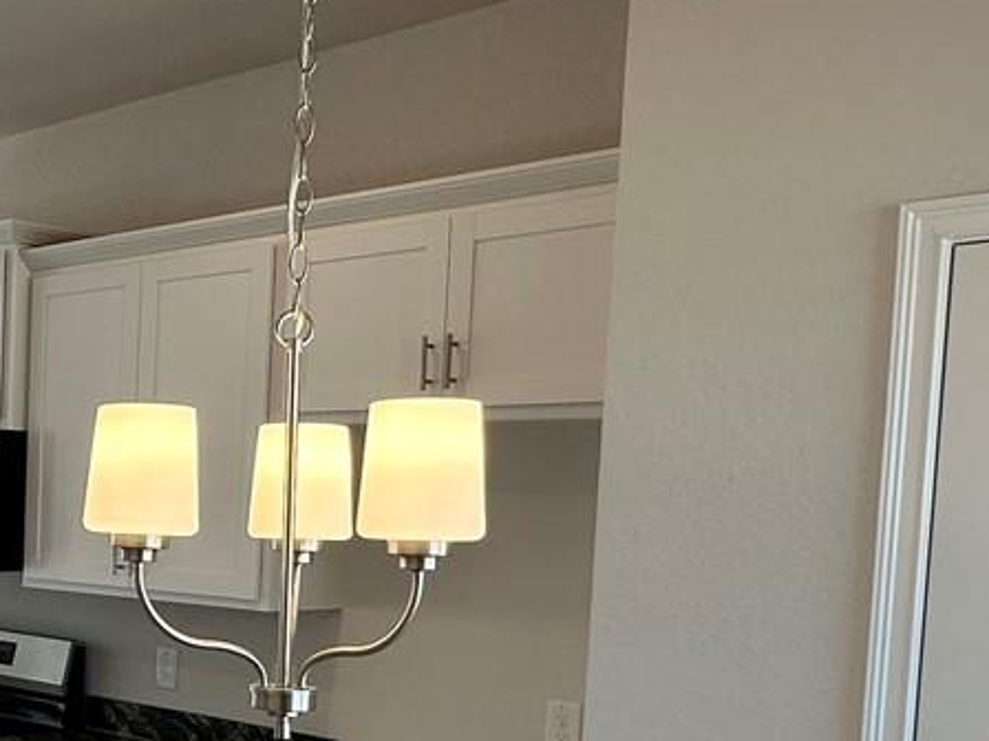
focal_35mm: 50
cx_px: -20
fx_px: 1429
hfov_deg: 34.4
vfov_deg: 28.4
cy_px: 602
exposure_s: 1/128
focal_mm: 2.22
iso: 40
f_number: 2.2
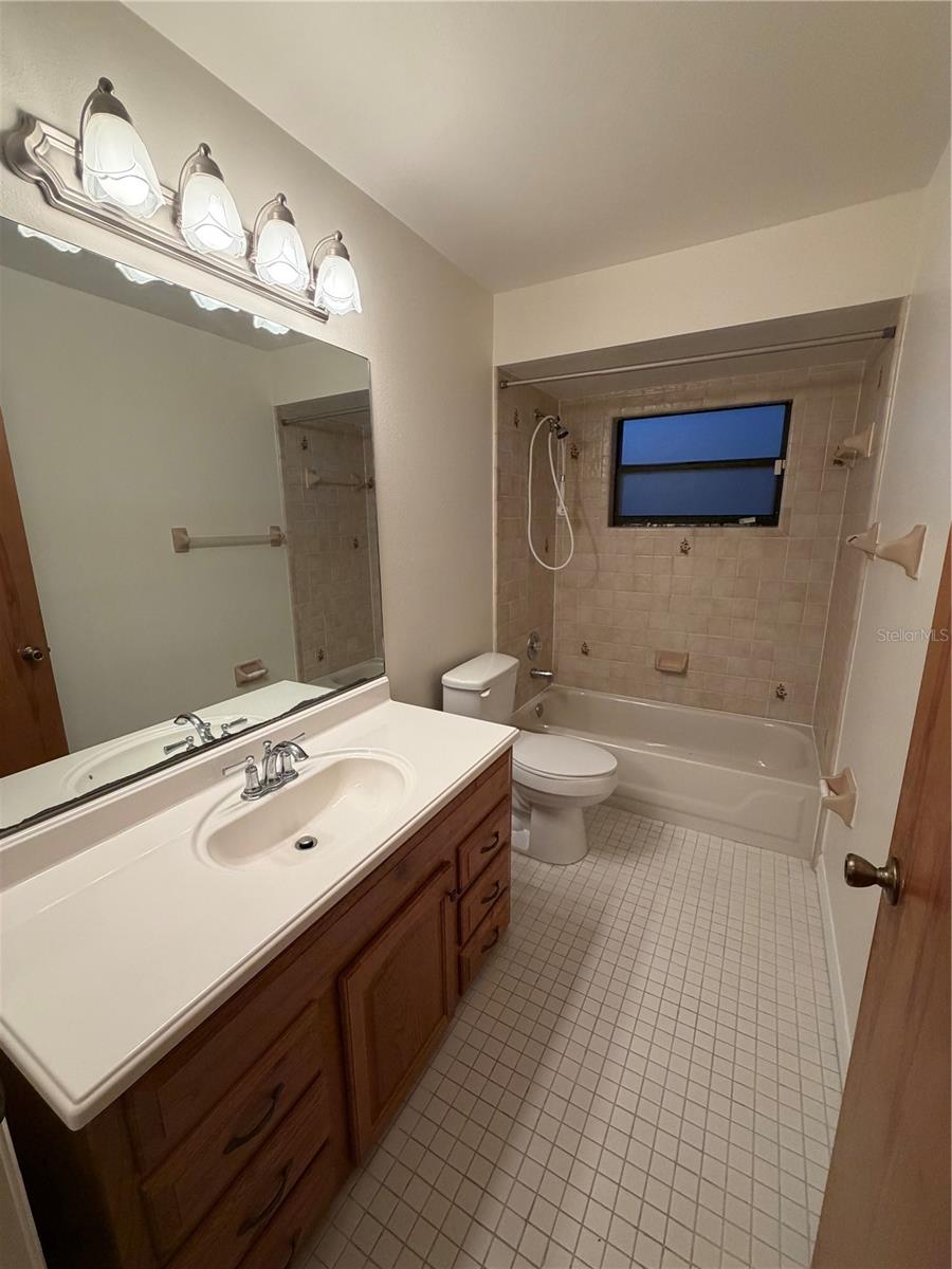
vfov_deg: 102.1
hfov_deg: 85.7
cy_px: 634
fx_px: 513
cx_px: 476
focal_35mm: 14
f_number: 2.2
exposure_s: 1/120
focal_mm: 2.22
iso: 320
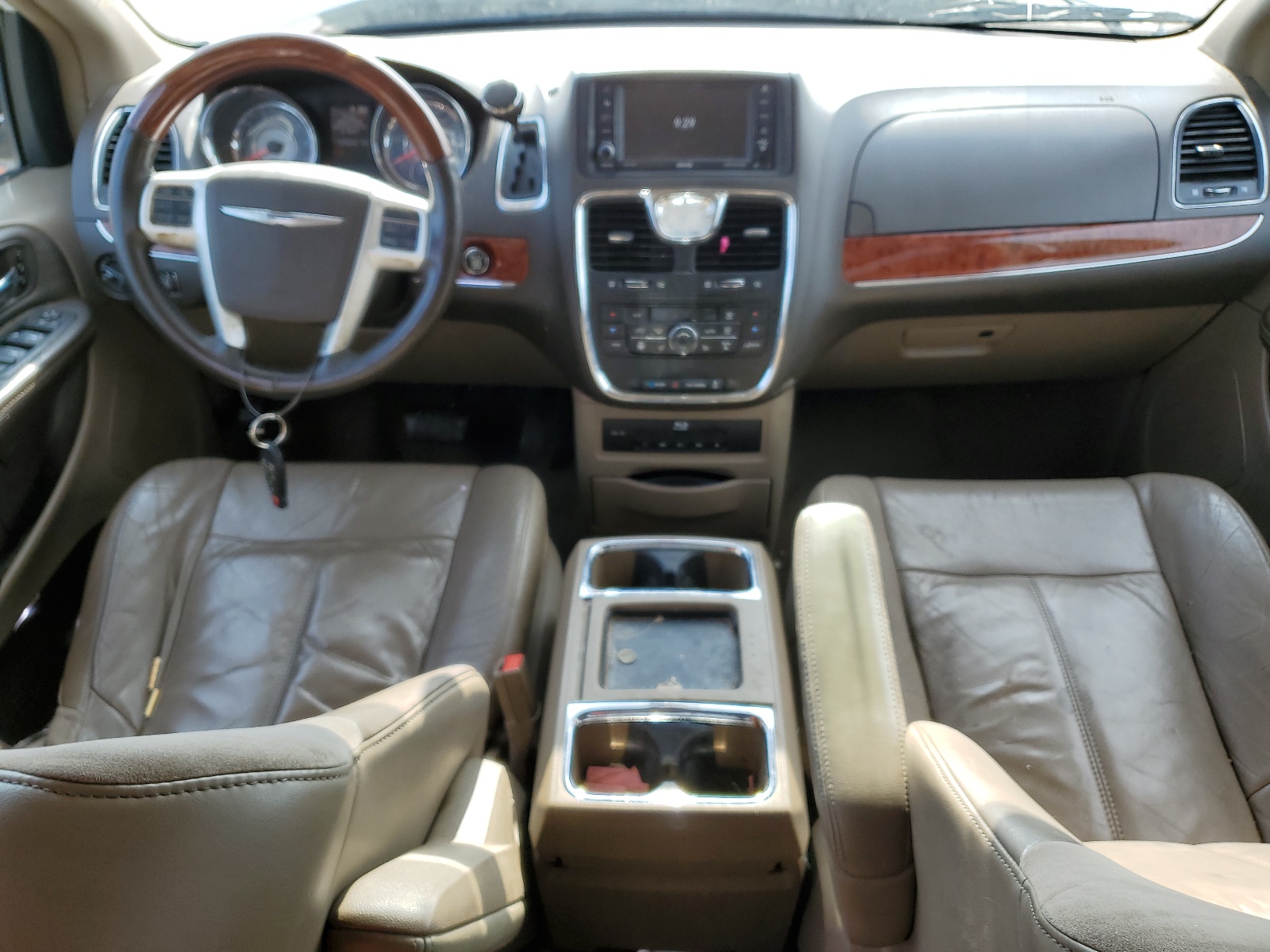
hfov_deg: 67.3
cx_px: 635
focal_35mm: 26
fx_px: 954
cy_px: 476
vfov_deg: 53.1
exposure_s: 1/333
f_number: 1.5
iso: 50
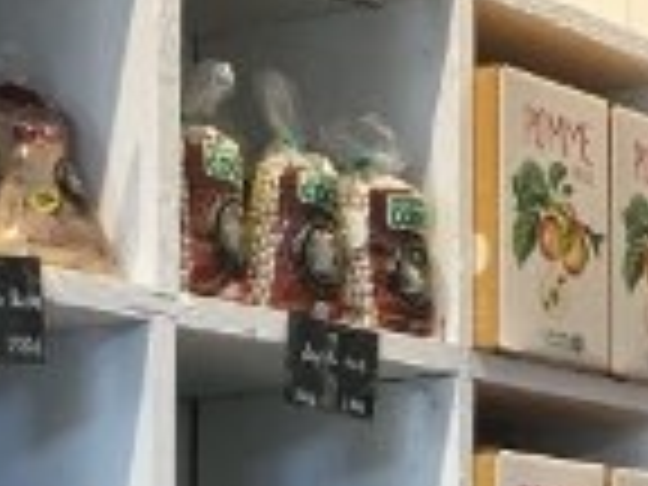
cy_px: 630
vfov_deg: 11.2
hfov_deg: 15.2
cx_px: 531
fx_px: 2415
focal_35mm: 129
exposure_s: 1/33
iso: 32
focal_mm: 4.15
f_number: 2.2
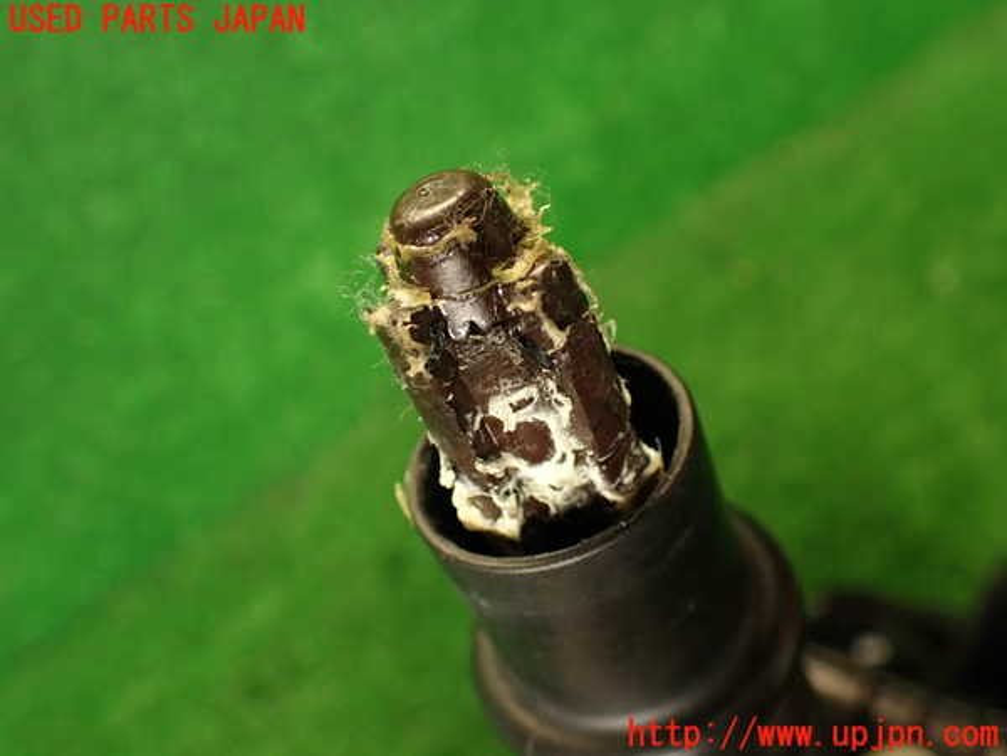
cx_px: 504
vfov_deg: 44.2
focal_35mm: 32
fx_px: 931
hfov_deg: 56.8
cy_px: 378
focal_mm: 5.79
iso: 200
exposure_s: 1/30
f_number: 2.4
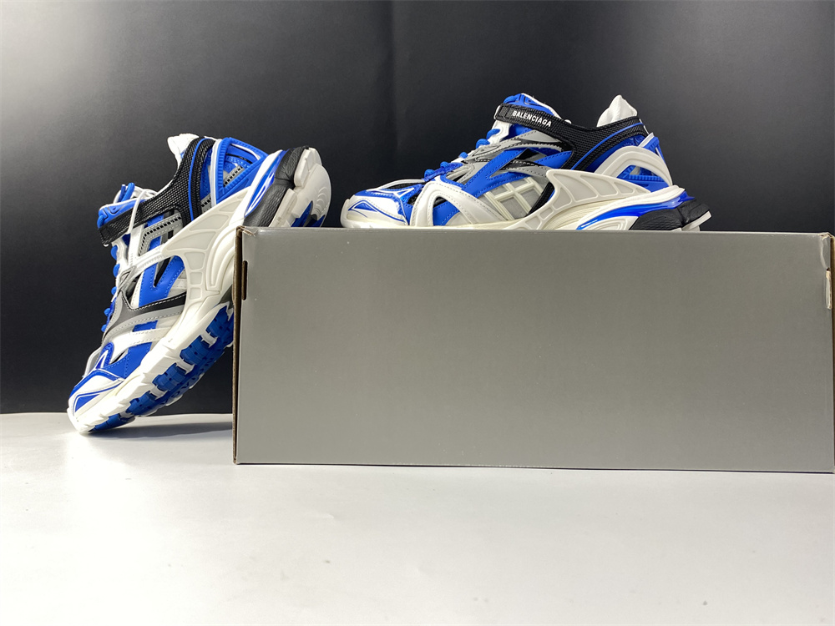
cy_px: 313
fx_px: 627
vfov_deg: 53.1
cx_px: 418
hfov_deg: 67.3
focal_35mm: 26
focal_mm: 4.25
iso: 100
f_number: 1.8
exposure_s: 1/100
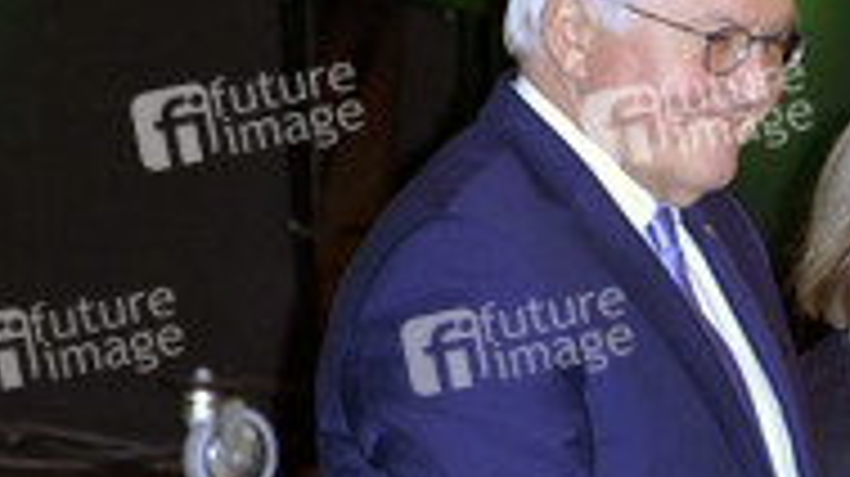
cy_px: 454
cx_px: 578
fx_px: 16870
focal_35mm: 749
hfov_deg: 2.9
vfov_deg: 1.6
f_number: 6.3
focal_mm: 300
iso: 6400
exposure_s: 1/250
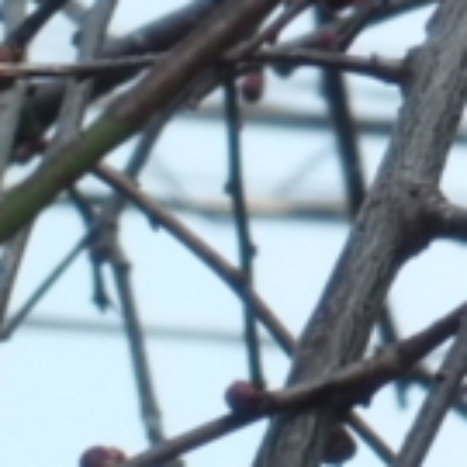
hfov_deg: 2.6
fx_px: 10394
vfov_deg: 2.6
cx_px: 1183
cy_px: -519
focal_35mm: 681
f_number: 6.5
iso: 100
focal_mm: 23.5
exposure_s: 1/125
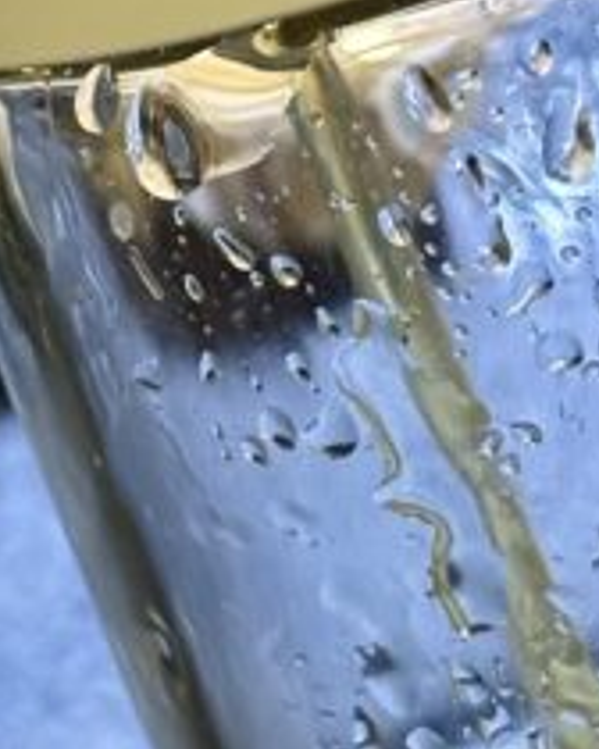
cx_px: -178
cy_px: 14
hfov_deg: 6.2
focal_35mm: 247
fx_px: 5474
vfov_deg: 7.8
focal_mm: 5.96
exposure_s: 1/59
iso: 50
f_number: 1.6
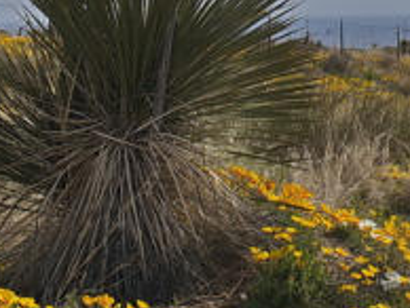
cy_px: 59
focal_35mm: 175
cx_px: 464
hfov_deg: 11.1
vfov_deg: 8.5
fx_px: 2075
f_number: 11
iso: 200
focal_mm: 32
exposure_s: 1/800
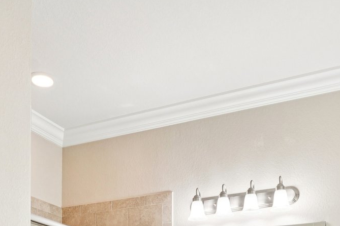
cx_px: 168
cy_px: 332
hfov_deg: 40.3
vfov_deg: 22.8
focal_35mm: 49
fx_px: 463
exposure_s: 1/40
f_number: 8
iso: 400
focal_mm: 16
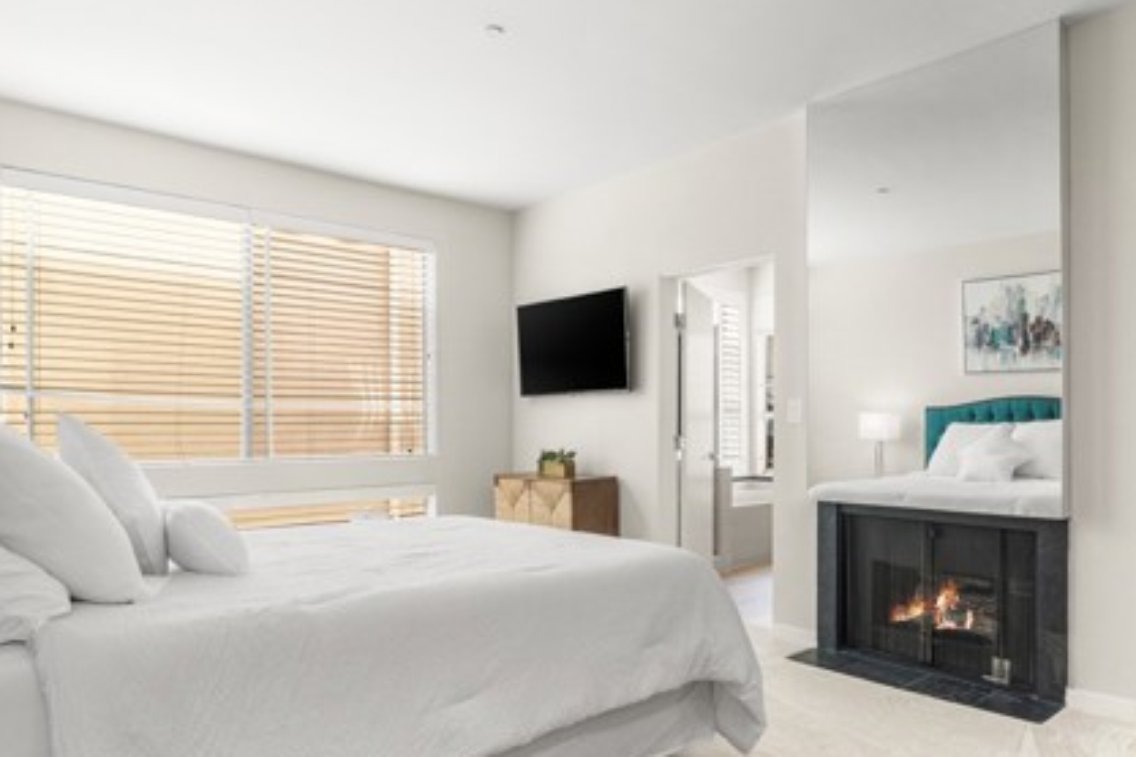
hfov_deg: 75.9
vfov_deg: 54.9
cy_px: 433
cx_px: 629
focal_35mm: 23
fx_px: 726
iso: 100
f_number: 8
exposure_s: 1/6
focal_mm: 10
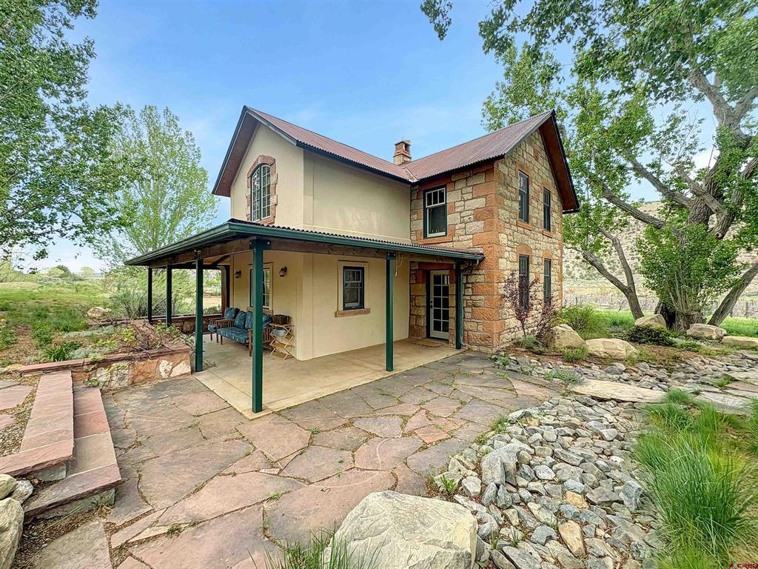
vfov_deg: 85.7
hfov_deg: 102.1
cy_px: 284
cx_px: 379
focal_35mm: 14
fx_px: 307
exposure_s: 1/412
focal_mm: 2.22
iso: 64
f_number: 2.2
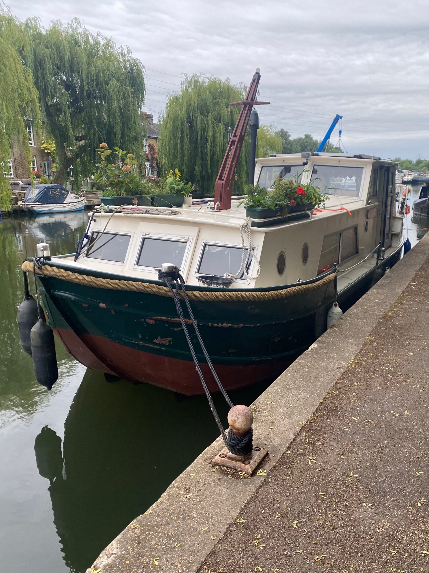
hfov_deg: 48.2
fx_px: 479
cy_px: 314
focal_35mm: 29
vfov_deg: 61.5
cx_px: 235
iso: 100
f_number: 1.8
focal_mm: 4.25
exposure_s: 1/121
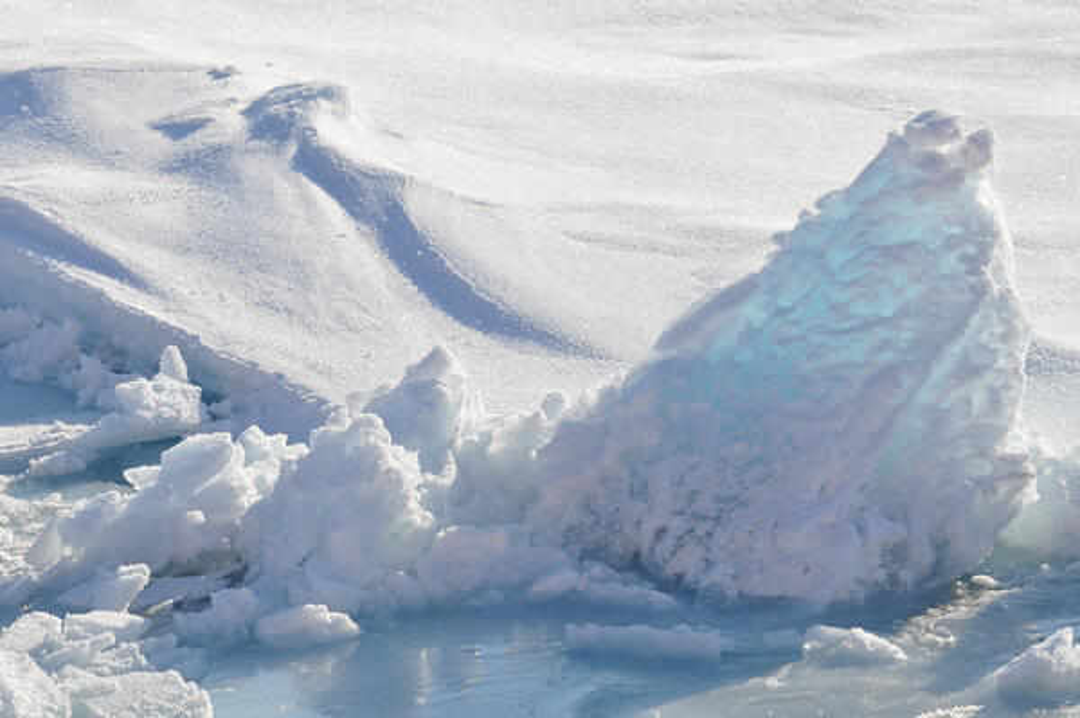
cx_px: 540
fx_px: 8768
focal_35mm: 292
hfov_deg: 7.0
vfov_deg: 4.7
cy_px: 359
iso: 200
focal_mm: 195
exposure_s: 1/800
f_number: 7.1
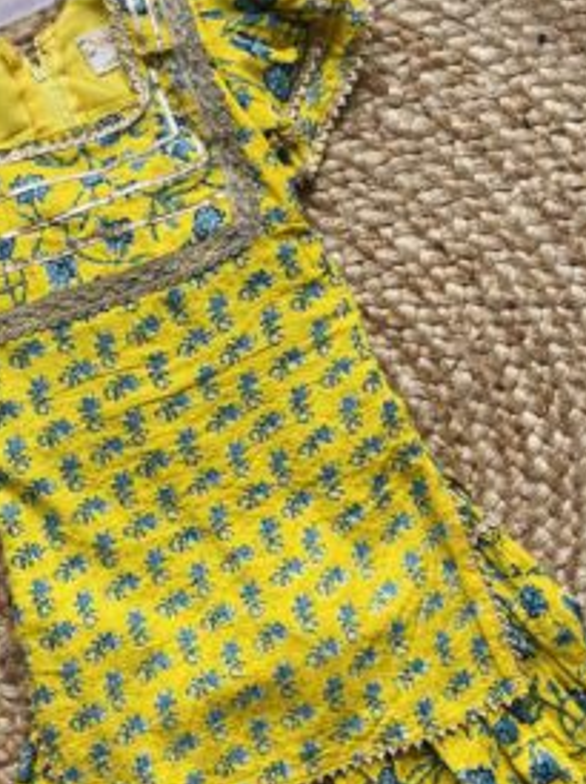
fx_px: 927
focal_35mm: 41
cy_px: 472
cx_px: 174
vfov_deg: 45.6
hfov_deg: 34.6
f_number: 1.6
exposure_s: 1/122
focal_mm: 5.1
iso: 100
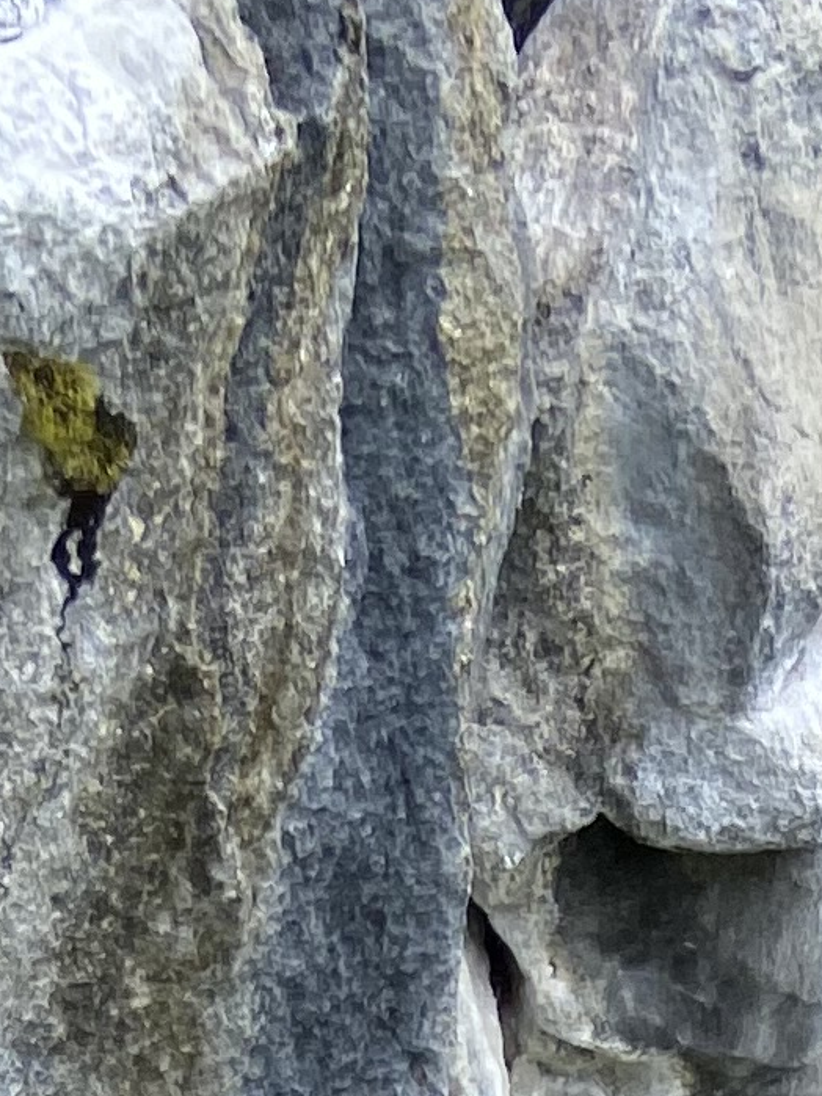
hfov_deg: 9.7
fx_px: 4751
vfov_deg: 10.9
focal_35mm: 150
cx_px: 1057
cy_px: 2713
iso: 32
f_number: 1.8
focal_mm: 4.25
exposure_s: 1/852
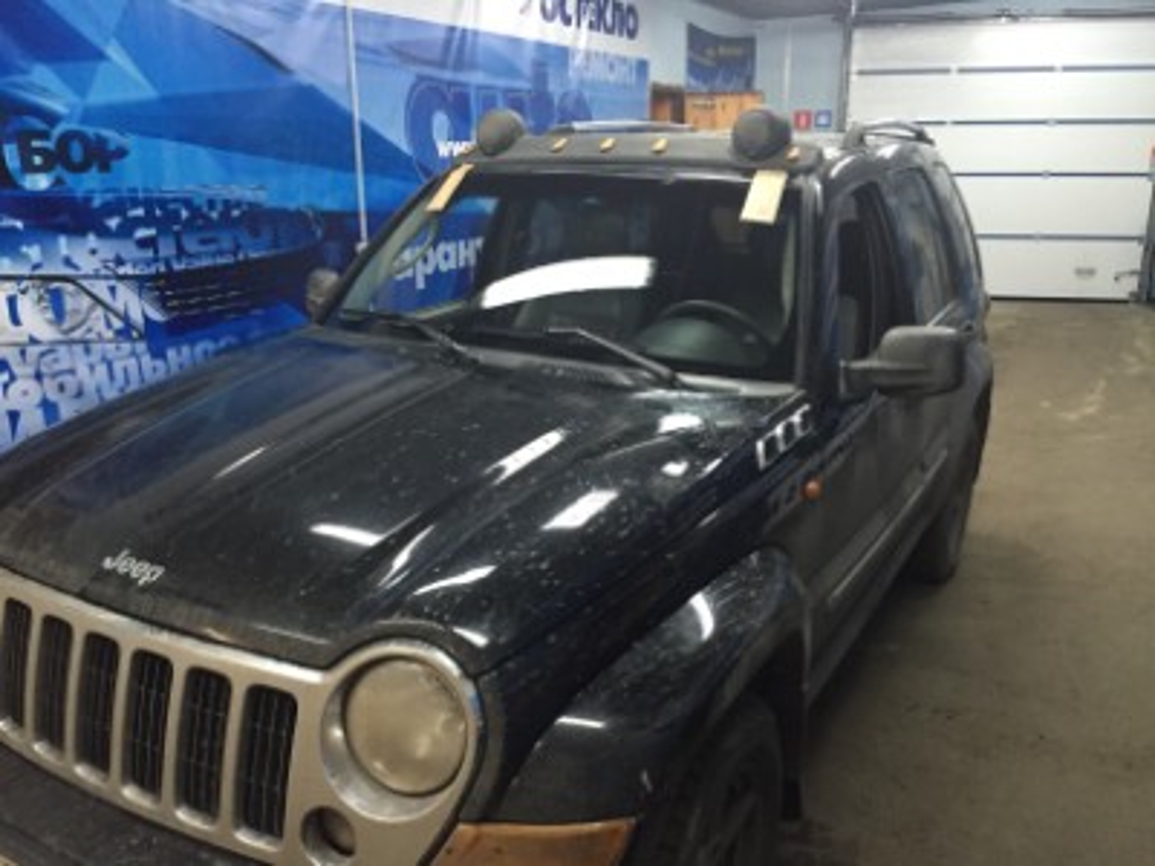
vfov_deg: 48.2
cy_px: 433
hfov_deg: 61.7
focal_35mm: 29
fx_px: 968
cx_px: 578
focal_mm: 4.15
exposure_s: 1/33
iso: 250
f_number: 2.2
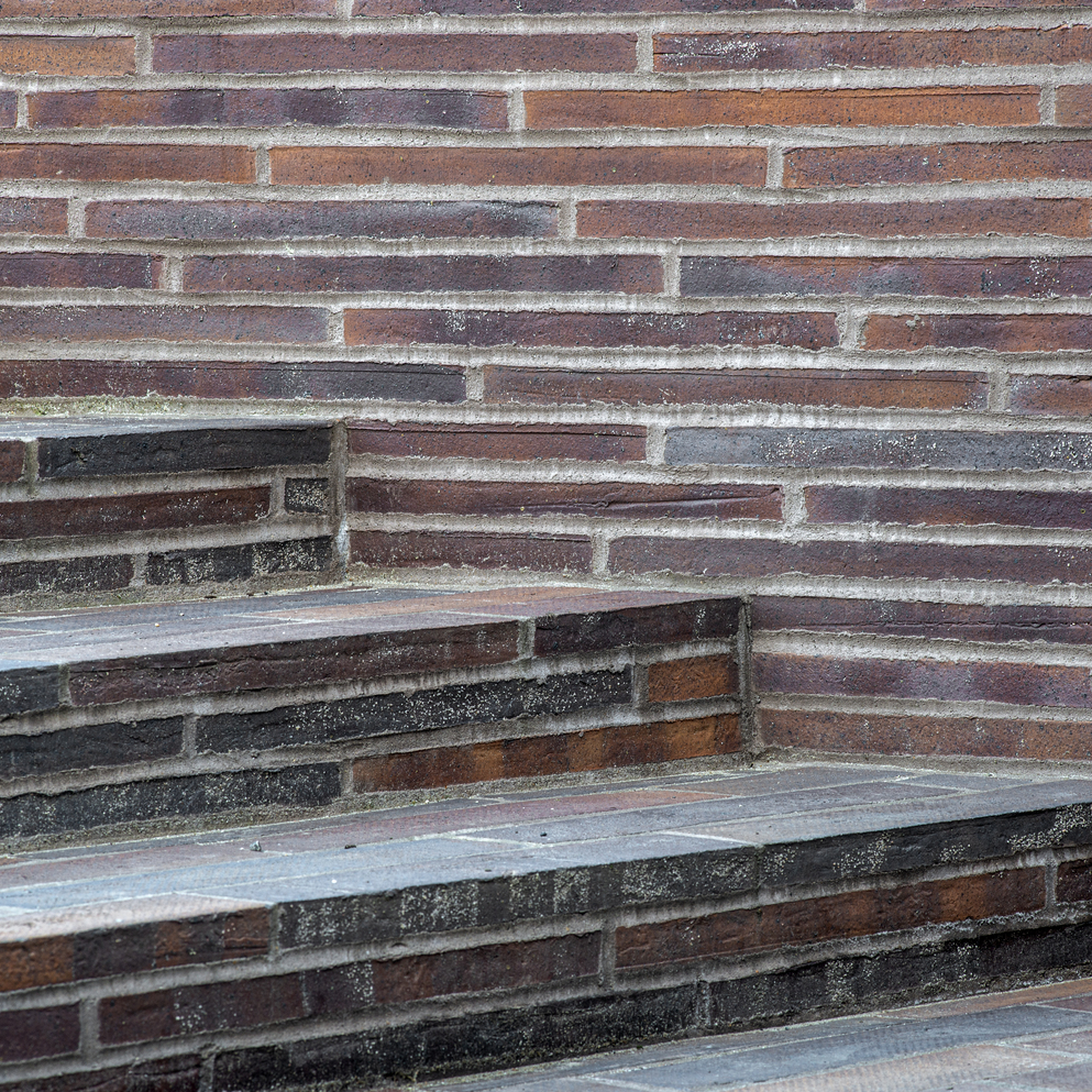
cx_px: 624
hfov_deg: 9.4
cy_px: 547
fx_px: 6638
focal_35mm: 186
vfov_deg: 9.4
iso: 250
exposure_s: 1/10
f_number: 11
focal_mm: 145
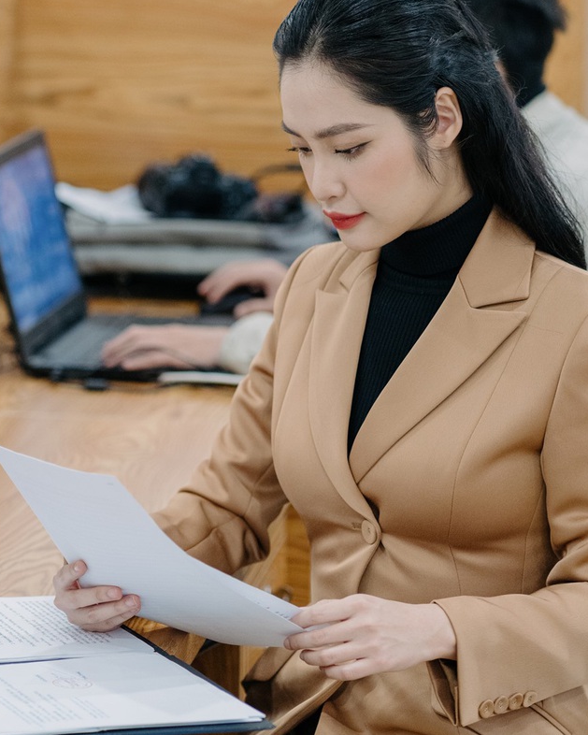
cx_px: 297
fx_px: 3625
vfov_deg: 11.6
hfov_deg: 9.3
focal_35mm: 167
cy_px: 368
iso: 3200
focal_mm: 85
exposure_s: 1/160
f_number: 2.5
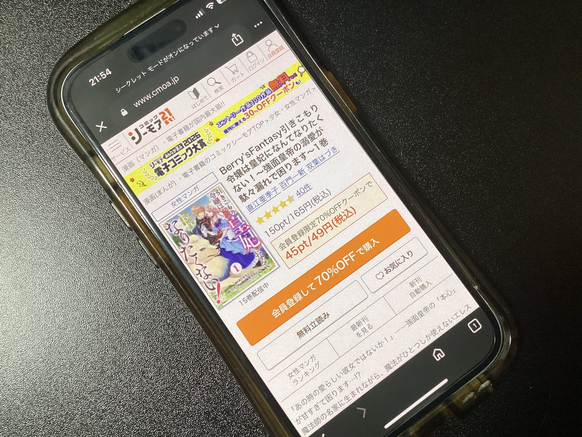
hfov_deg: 58.4
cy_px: 218
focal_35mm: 31
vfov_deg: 45.4
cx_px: 291
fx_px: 521
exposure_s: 1/60
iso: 125
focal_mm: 3.3
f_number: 2.4
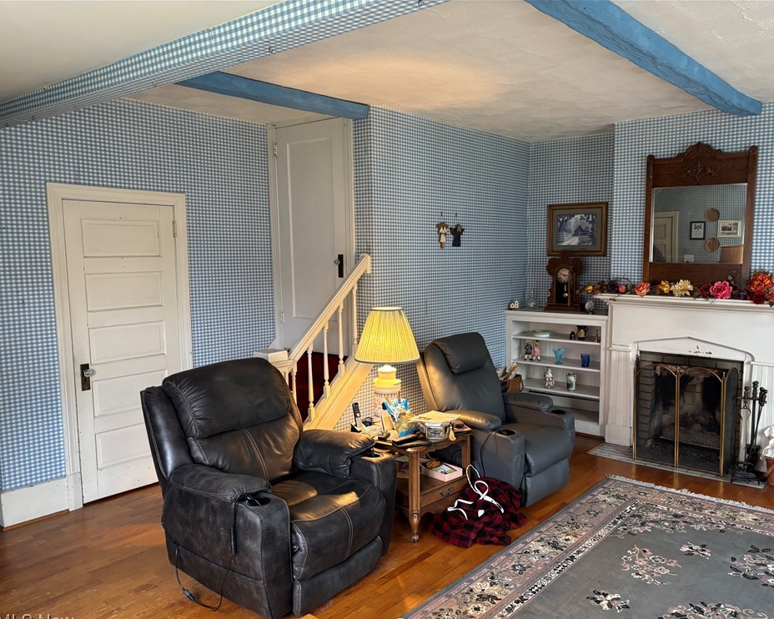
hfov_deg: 62.1
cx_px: 419
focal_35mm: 28
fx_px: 641
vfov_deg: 51.5
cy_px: 320
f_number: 1.6
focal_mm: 5.96
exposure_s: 1/60
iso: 320
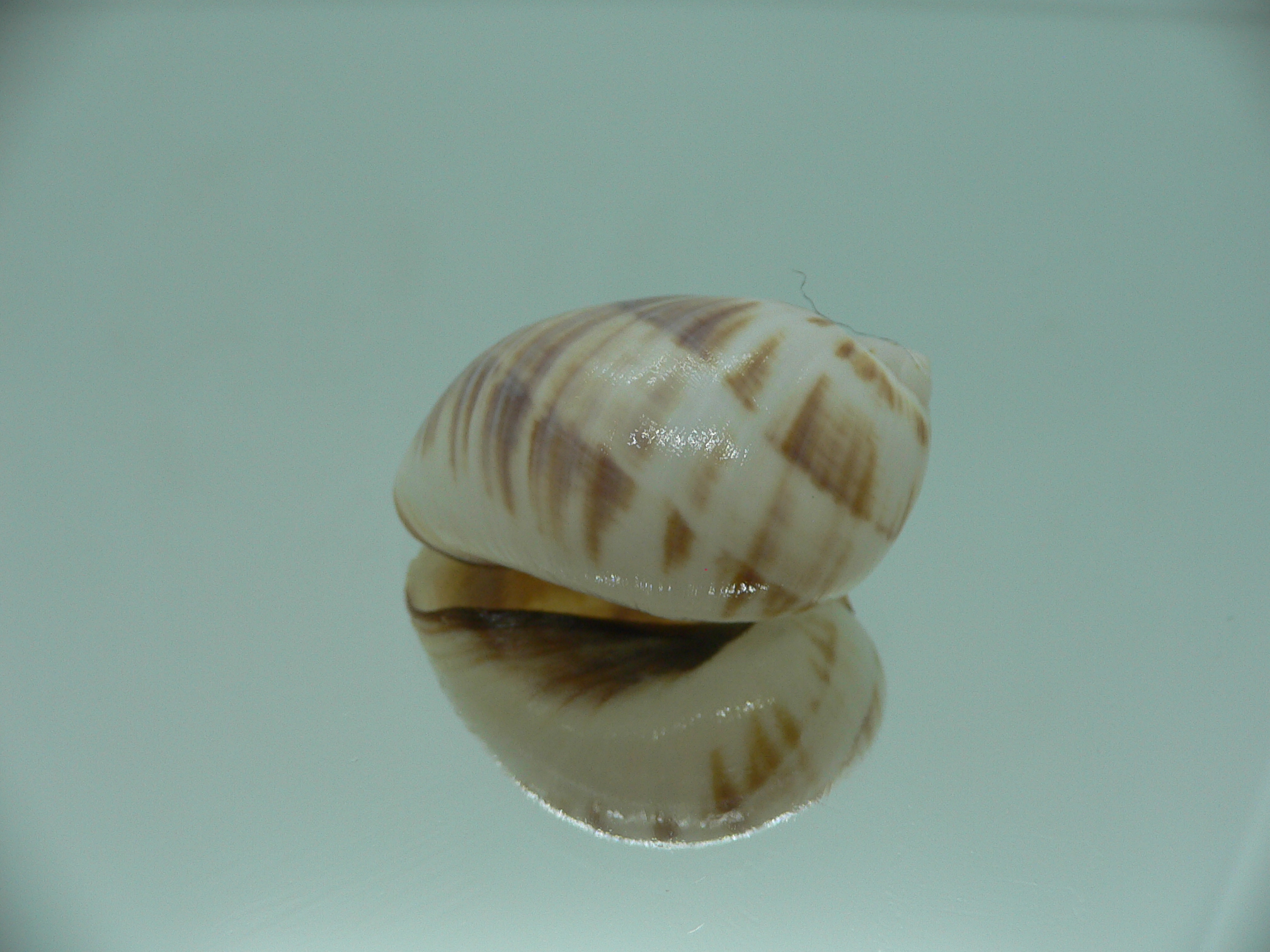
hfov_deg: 52.6
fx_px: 1284
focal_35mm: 35
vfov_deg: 40.7
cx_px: 635
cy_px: 476
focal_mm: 4.6
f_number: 2.8
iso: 80
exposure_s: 1/60
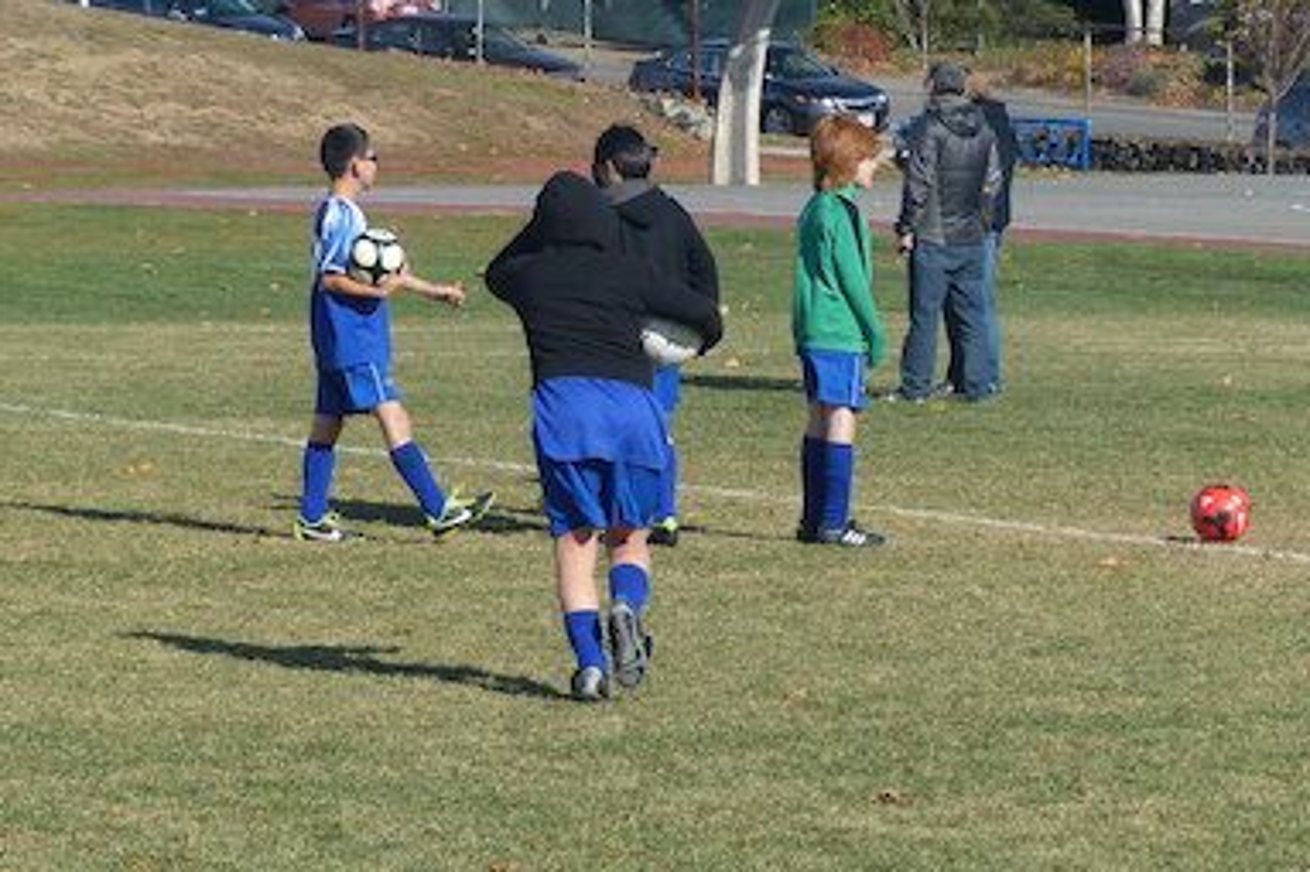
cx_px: 525
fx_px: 8002
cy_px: 243
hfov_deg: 9.4
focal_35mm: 220
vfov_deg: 6.2
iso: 100
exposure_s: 1/640
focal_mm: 27.4
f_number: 3.2
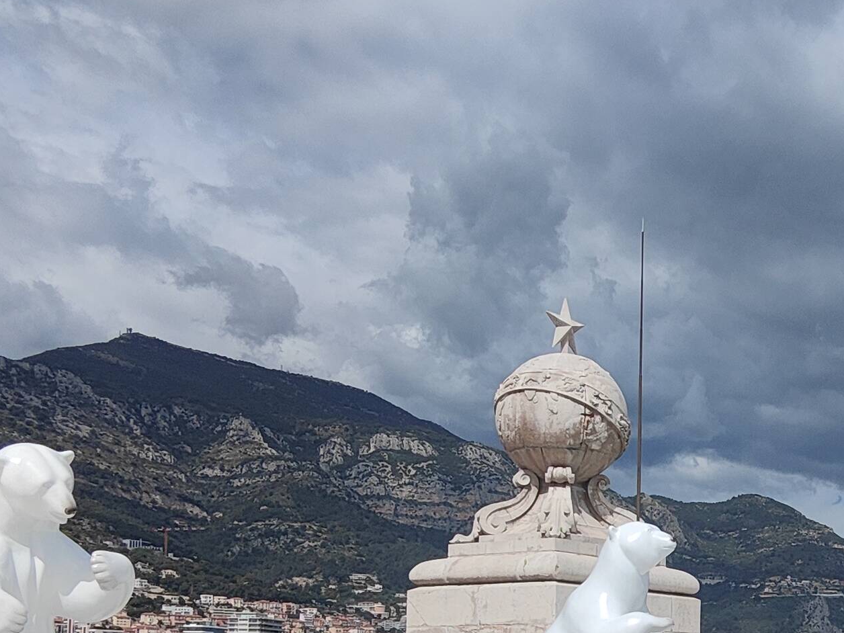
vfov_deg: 26.3
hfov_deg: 33.7
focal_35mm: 53
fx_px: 1292
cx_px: 804
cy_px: 613
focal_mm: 2.13
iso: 50
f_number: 2.4
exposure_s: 1/2847
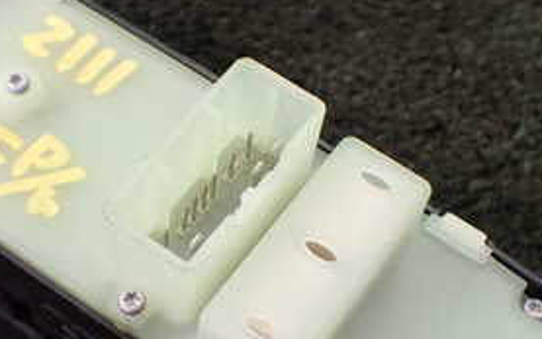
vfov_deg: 18.7
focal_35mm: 69
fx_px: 1019
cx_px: 203
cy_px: 263
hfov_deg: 29.7
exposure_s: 1/125
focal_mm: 5.4
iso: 160
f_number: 2.3
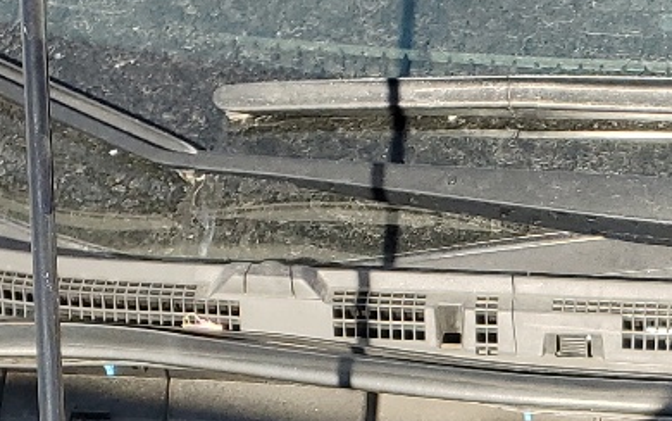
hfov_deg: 18.0
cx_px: 679
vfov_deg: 10.5
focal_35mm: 113
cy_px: 892
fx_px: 2070
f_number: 1.5
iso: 50
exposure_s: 1/1250
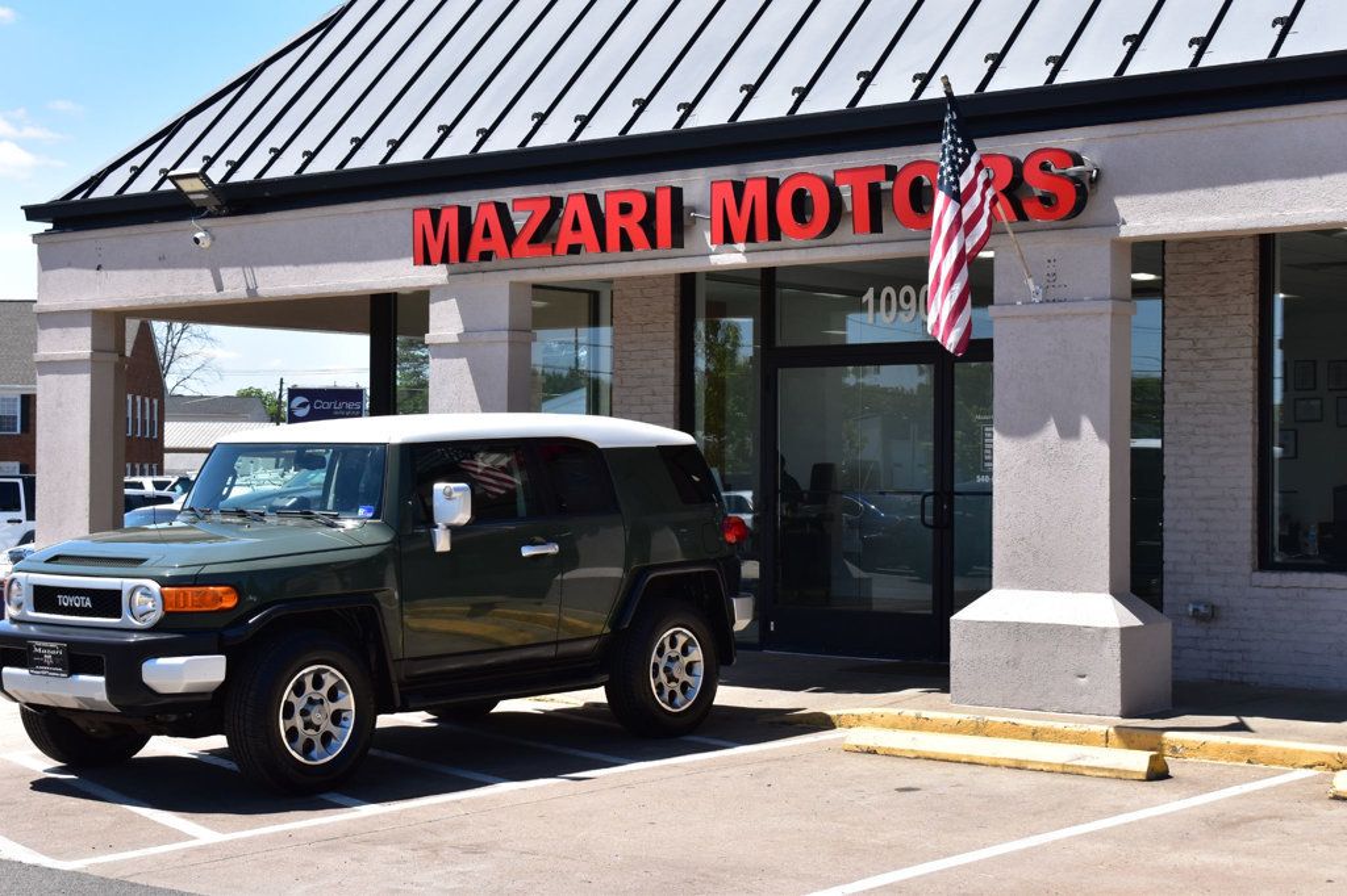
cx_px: 674
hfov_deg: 33.4
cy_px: 448
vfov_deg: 22.6
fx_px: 2244
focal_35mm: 60
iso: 400
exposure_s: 1/500
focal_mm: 40
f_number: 11
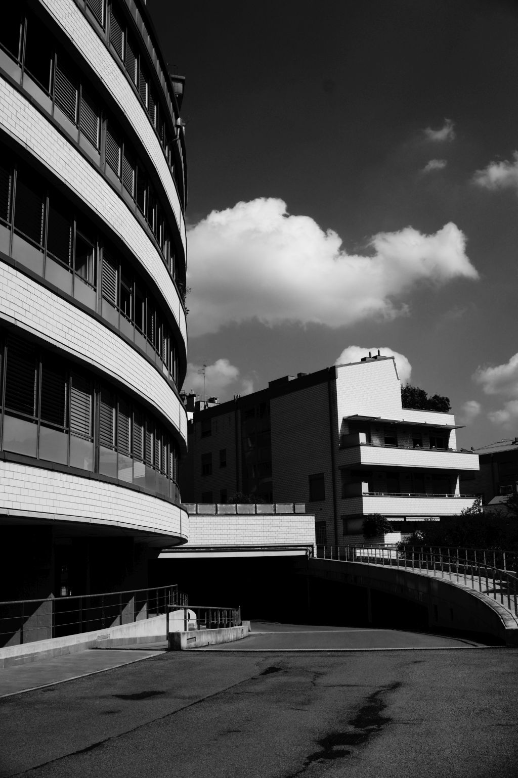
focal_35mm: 36
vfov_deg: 53.2
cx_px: 259
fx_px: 778
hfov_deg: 36.8
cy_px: 389
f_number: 9
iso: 200
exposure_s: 1/1250
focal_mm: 24
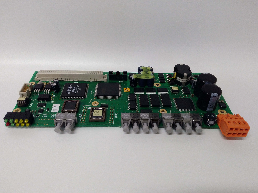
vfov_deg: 51.4
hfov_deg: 65.3
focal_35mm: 27
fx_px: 201
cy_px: 96
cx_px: 129
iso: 199
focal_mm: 3.79
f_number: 2
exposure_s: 1/33
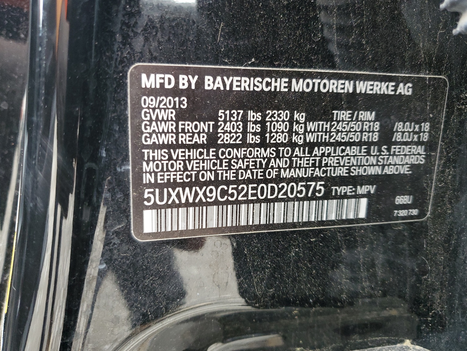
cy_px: 173
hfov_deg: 65.3
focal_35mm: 27
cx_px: 234
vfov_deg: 51.4
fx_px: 364
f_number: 1.5
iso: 169
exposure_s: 1/60.2
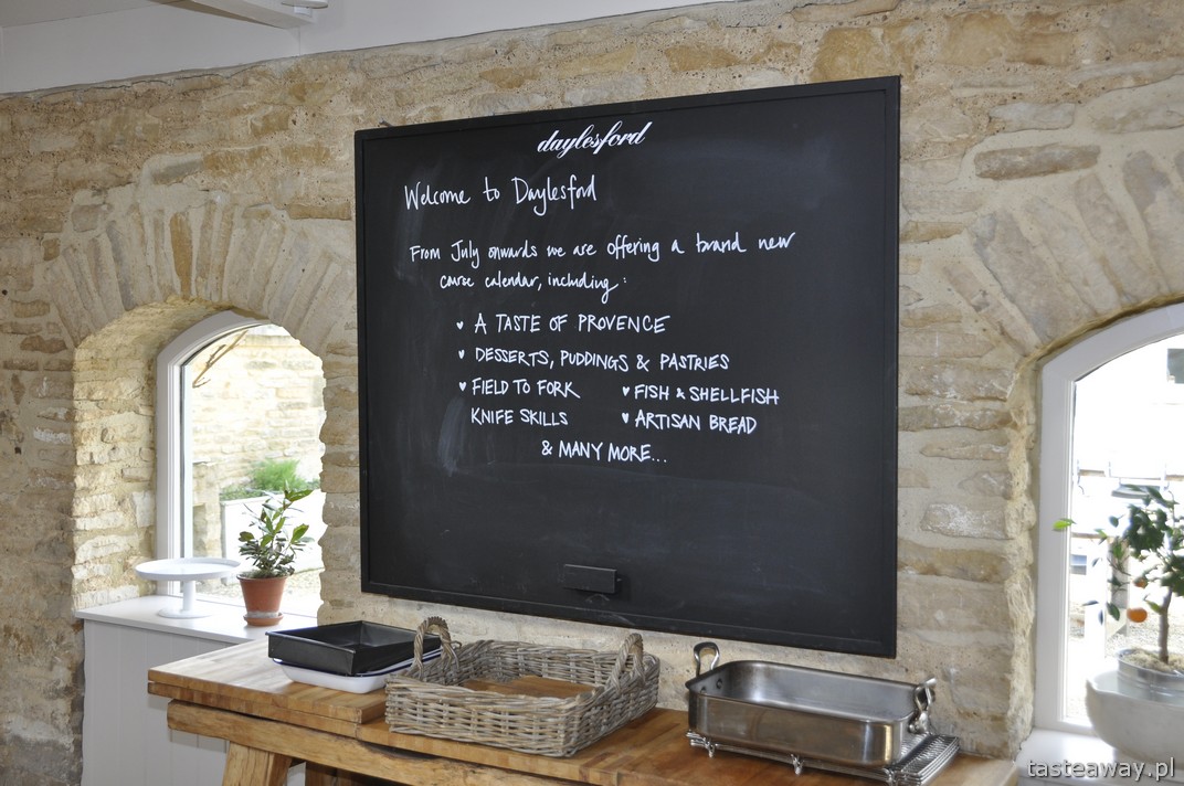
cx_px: 592
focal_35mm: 39
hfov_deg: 49.6
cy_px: 393
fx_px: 1281
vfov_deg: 34.1
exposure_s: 1/100
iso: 400
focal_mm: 26
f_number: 5
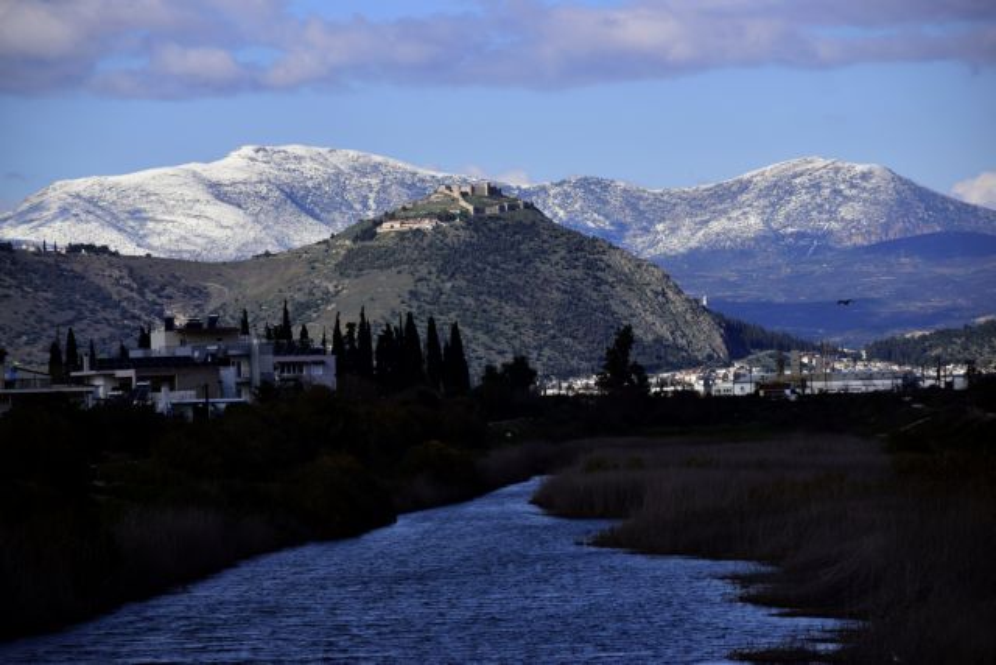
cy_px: 332
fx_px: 5188
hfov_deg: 11.0
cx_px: 498
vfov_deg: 7.3
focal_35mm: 188
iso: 100
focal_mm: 125
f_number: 6.3
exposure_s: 1/640
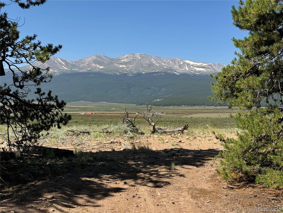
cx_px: 142
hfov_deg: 39.7
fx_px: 392
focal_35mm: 48
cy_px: 106
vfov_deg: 30.3
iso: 64
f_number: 1.78
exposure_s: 1/3096
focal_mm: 6.76
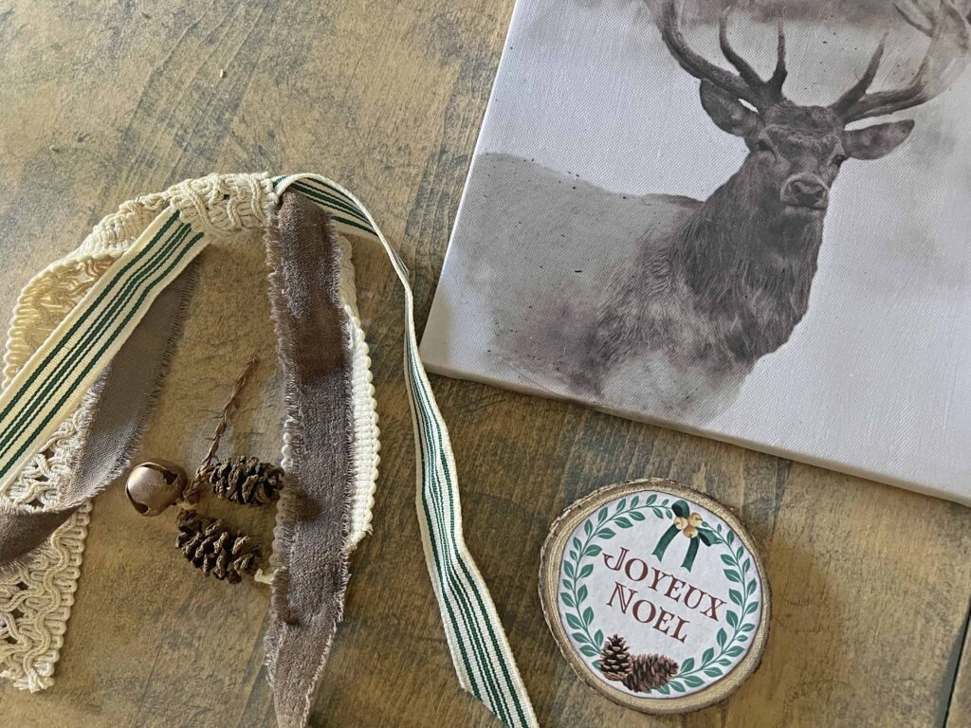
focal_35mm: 26
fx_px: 729
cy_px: 364
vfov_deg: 53.1
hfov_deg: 67.3
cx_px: 486
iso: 250
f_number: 1.5
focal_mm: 5.7
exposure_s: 1/60
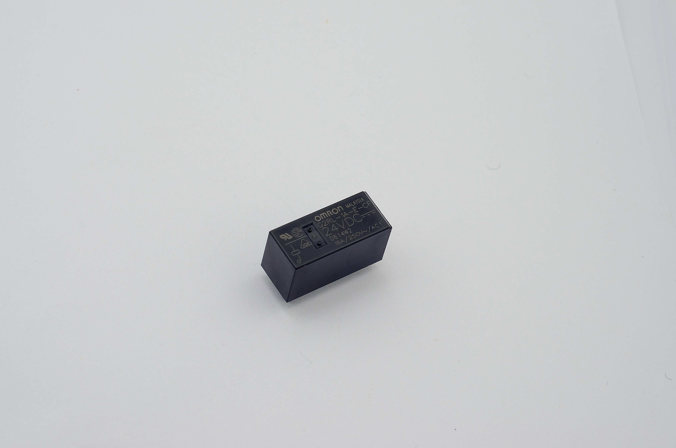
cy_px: 224
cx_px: 338
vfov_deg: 18.1
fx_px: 1405
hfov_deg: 27.0
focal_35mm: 75
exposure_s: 1/80
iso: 250
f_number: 10
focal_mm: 50
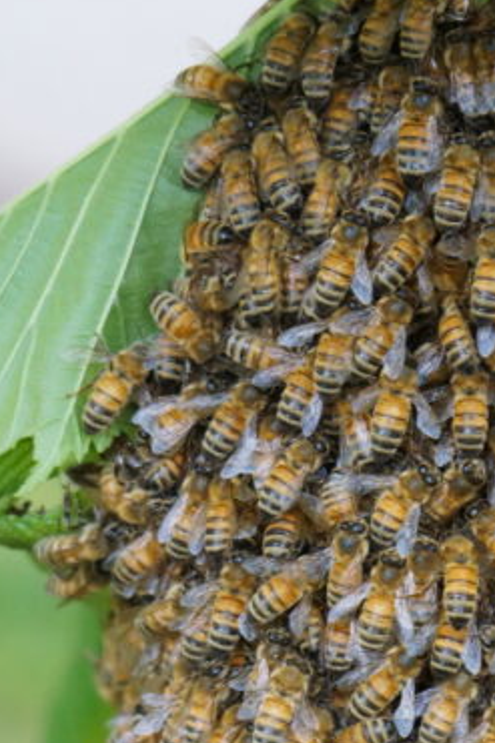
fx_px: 5986
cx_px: 474
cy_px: 659
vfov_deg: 7.1
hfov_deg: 4.7
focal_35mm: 290
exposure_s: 1/40
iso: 800
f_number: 4
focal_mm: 70
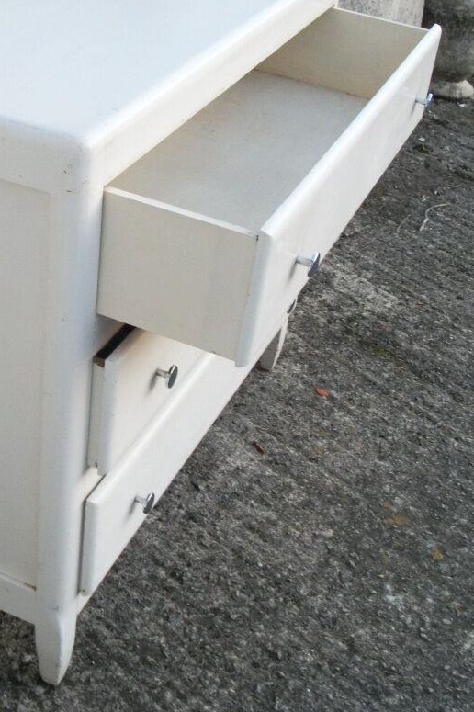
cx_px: 142
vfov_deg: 36.2
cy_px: 293
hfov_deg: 24.4
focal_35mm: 55
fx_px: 1087
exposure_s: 1/30
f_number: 2.9
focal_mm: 5.7
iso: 160
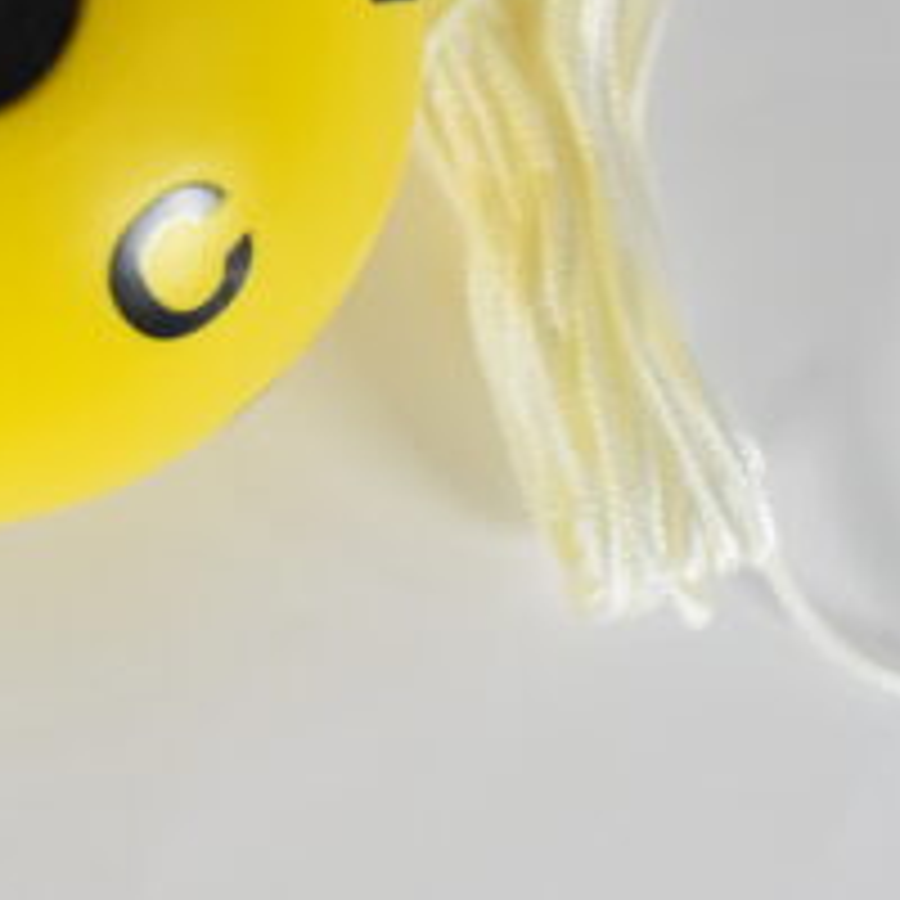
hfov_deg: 20.1
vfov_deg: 20.1
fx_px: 2471
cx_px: 36
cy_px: 18
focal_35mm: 84
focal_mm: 22
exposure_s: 1/125
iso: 1250
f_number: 5.6
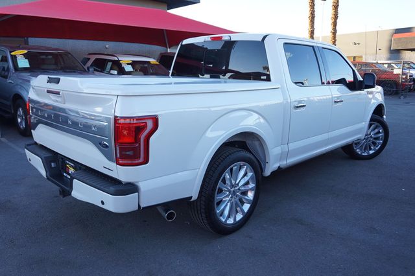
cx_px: 208
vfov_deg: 45.6
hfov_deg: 64.6
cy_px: 138
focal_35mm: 28
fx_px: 328
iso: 100
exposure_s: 1/60
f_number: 4.5
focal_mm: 19
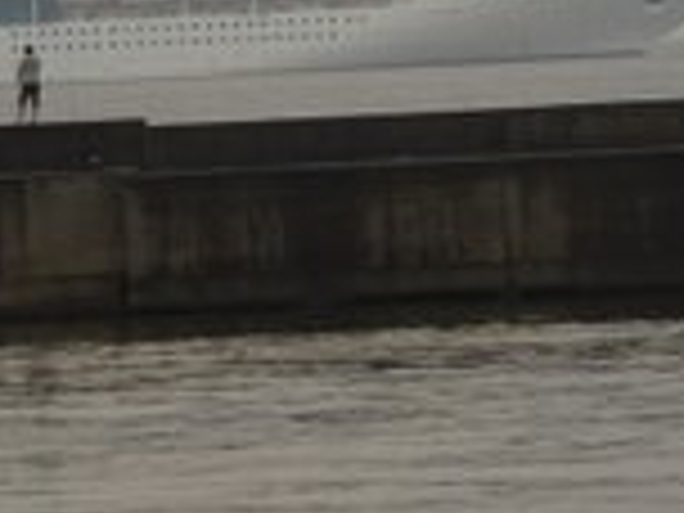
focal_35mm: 757
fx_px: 14958
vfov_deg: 2.0
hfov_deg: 2.6
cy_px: -180
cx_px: 464
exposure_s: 1/250
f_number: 6.3
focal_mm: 40.86
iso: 320
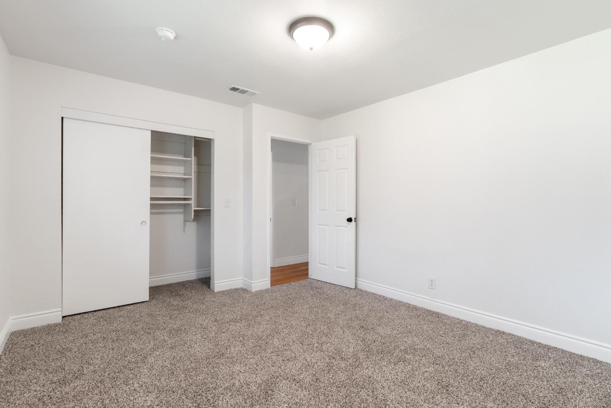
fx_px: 280
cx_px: 306
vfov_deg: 72.1
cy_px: 204
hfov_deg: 95.0
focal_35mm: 16
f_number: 8
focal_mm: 11
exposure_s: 1.6
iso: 100
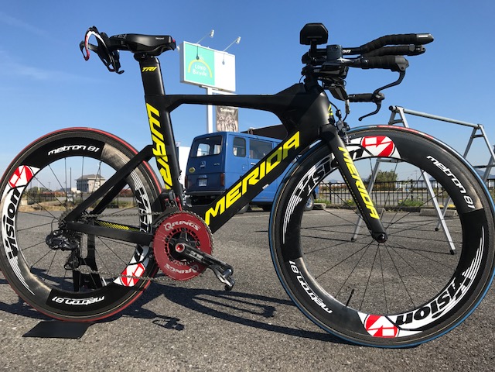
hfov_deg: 63.4
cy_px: 186
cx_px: 248
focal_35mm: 28
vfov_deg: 49.7
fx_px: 400
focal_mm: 3.99
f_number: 1.8
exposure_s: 1/2179
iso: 20
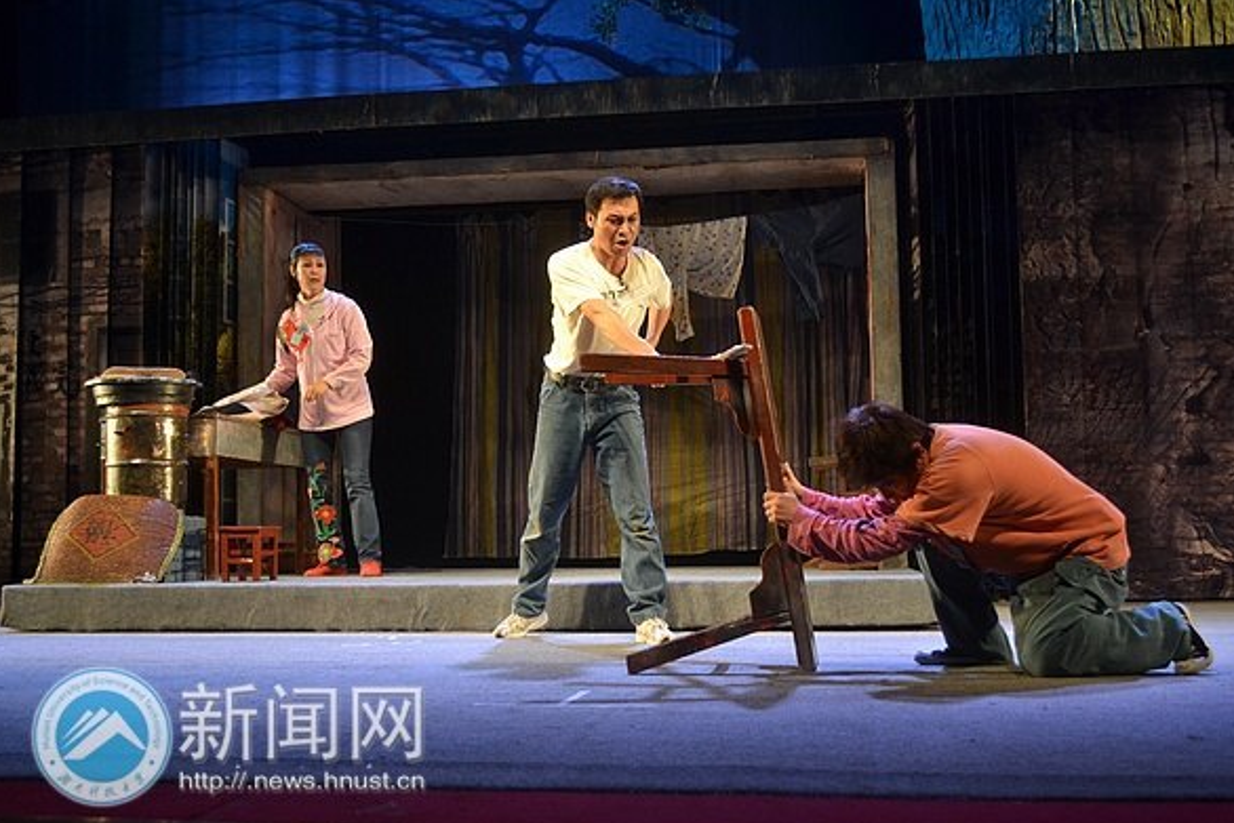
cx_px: 619
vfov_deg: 31.2
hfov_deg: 45.4
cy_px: 417
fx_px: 1474
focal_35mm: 43
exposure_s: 1/80
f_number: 4.5
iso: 800
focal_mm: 28
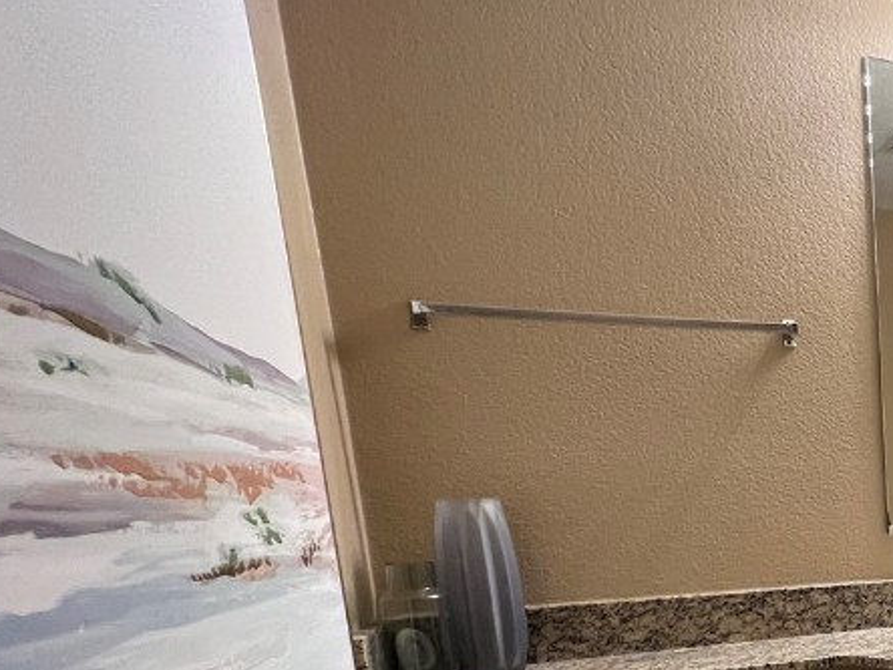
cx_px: 969
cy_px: 654
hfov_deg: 45.8
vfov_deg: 41.4
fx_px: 774
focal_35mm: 30
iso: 250
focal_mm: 1.57
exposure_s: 1/60
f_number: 1.8
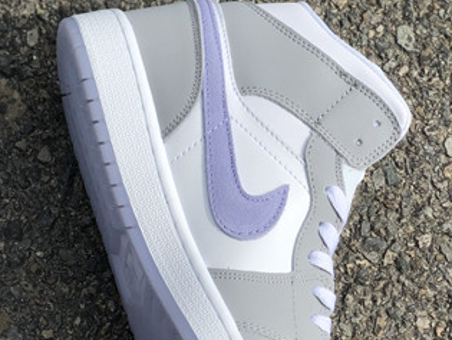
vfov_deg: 12.1
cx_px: -23
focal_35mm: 122
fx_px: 1595
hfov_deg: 15.8
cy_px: 289
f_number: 2.4
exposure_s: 1/1333
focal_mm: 6
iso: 16
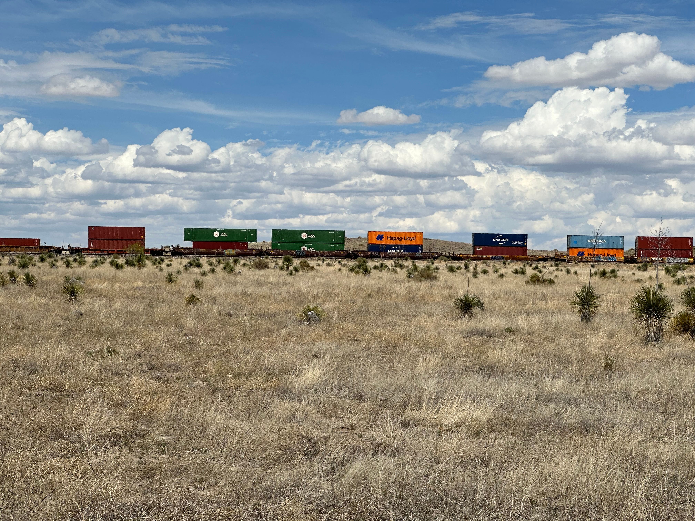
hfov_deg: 25.3
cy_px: 260
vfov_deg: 19.1
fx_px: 1546
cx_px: 348
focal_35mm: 77
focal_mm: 9
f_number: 2.8
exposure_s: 1/1727
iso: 32
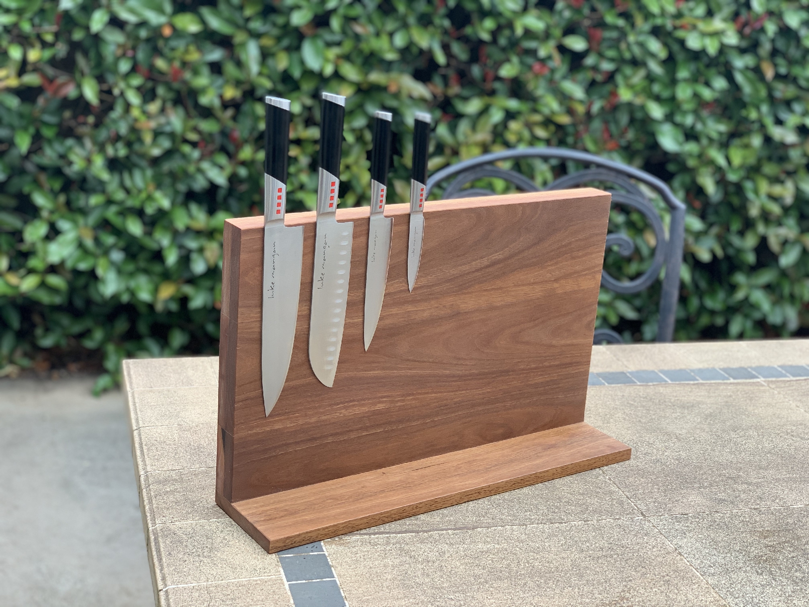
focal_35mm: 52
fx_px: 1215
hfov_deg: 36.8
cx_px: 404
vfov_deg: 28.0
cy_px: 304
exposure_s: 1/122
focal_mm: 6
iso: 40
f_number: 2.4
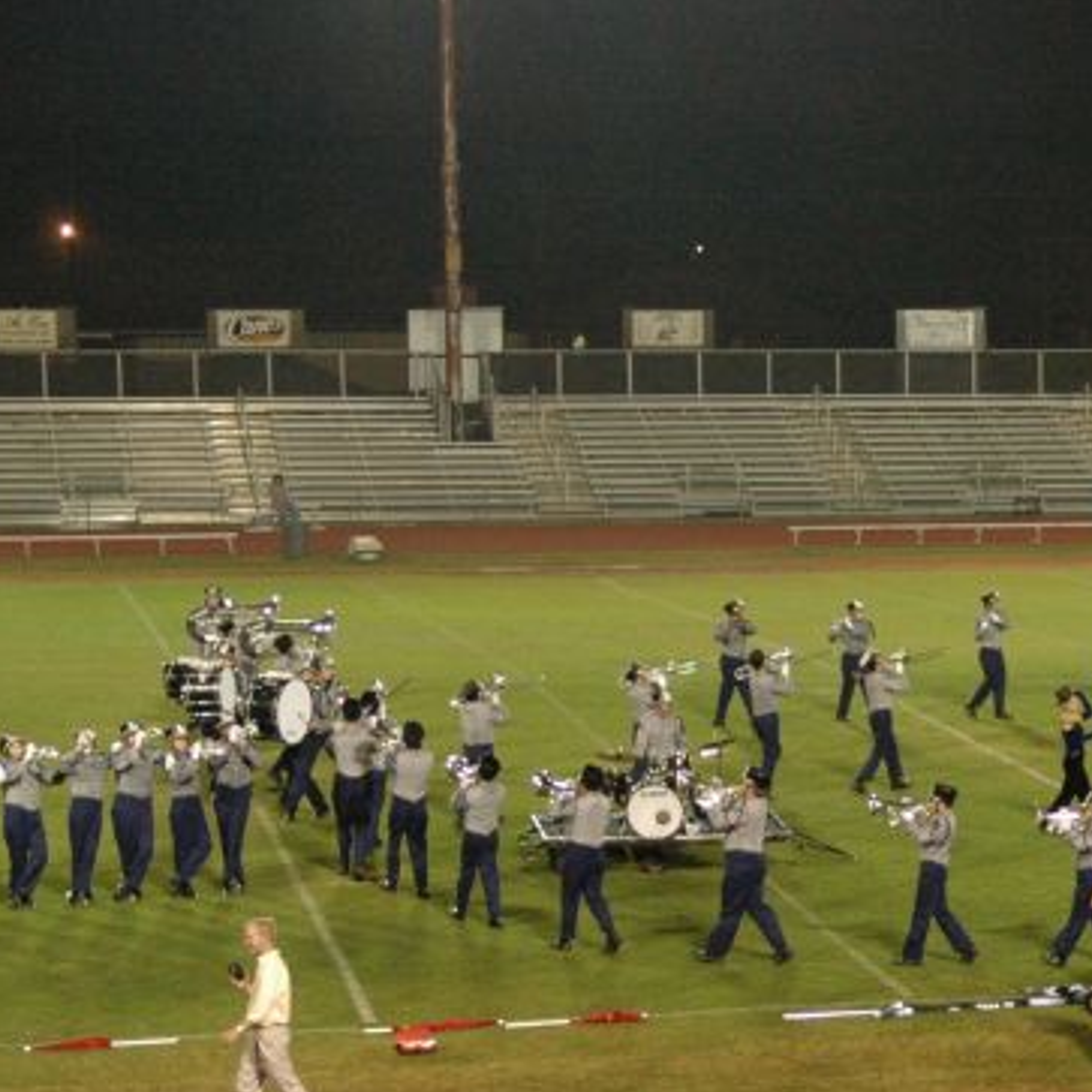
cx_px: 1071
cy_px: 827
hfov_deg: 14.9
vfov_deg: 15.1
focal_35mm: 115
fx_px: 4104
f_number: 2.8
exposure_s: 1/60
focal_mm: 32
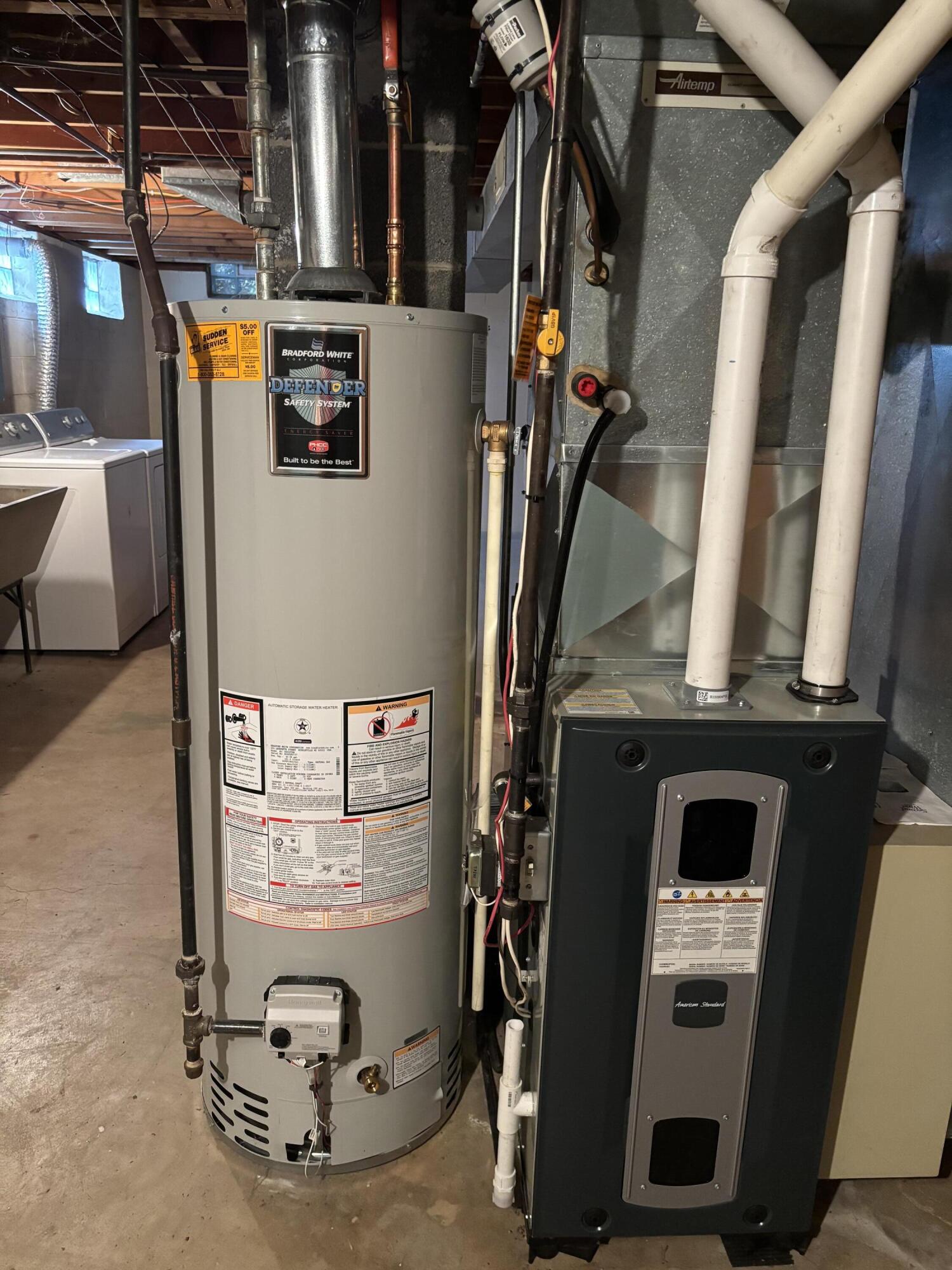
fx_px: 953
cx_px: 476
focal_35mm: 26
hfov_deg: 53.1
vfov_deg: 67.3
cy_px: 635
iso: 500
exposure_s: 1/30
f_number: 1.6
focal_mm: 5.96
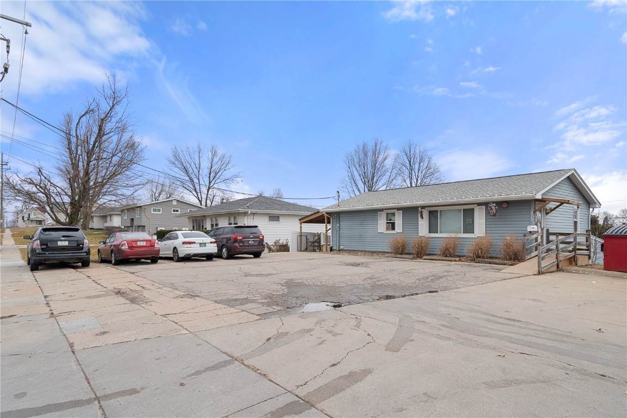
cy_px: 209
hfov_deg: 84.0
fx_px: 348
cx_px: 314
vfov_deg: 61.9
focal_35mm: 20
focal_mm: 20
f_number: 9
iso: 400
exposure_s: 1/60
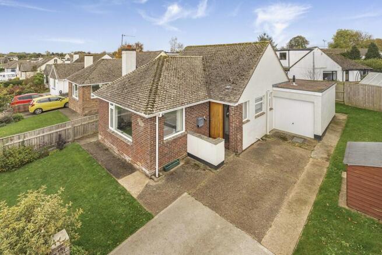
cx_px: 191
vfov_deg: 72.1
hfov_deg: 95.0
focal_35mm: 16
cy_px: 128
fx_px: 175
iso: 160
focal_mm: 16.5
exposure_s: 1/60
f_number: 8
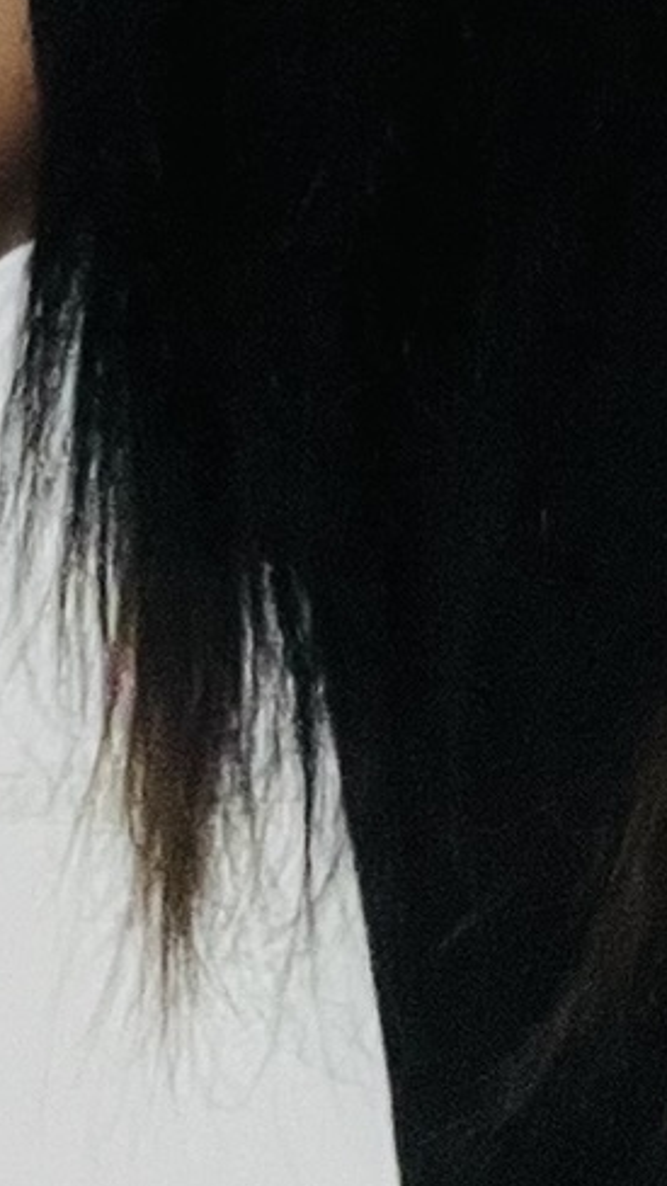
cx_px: 1041
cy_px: -854
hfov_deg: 8.6
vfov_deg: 14.1
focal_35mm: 137
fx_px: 4308
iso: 250
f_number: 2.2
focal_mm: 2.71
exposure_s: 1/33
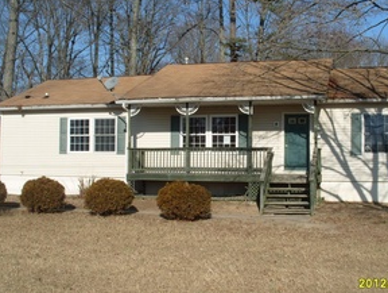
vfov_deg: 34.4
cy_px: 142
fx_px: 472
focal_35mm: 42
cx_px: 218
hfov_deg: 44.6
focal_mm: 7.8
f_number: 6.8
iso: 80
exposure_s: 1/350
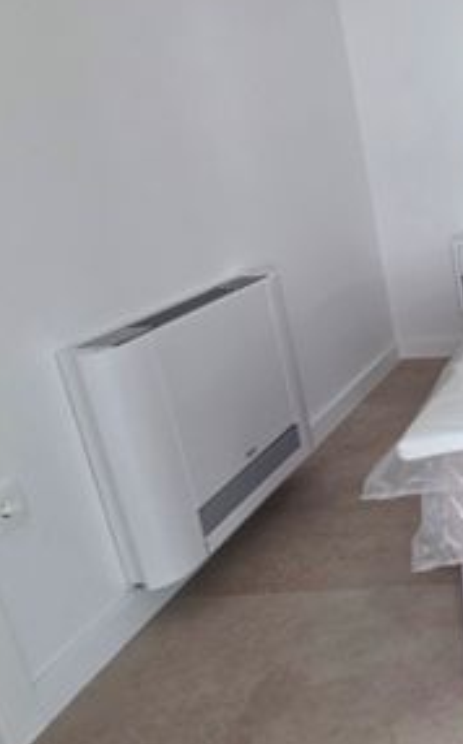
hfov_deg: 26.4
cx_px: 704
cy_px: 328
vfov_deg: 56.6
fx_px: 689
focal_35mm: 34
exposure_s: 1/120
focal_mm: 2.2
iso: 250
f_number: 1.9
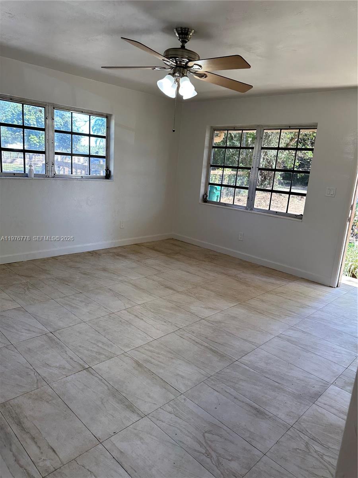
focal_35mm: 24
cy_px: 239
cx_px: 179
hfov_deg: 56.8
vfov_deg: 71.6
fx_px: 331
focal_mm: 6.86
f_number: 1.78
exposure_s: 1/150
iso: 100
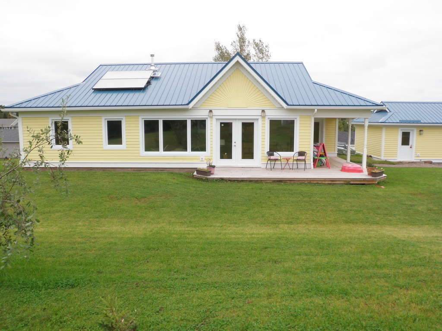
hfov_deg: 63.4
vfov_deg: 49.7
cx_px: 221
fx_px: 358
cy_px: 166
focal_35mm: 28
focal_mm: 5
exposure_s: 1/30
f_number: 3.5
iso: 64
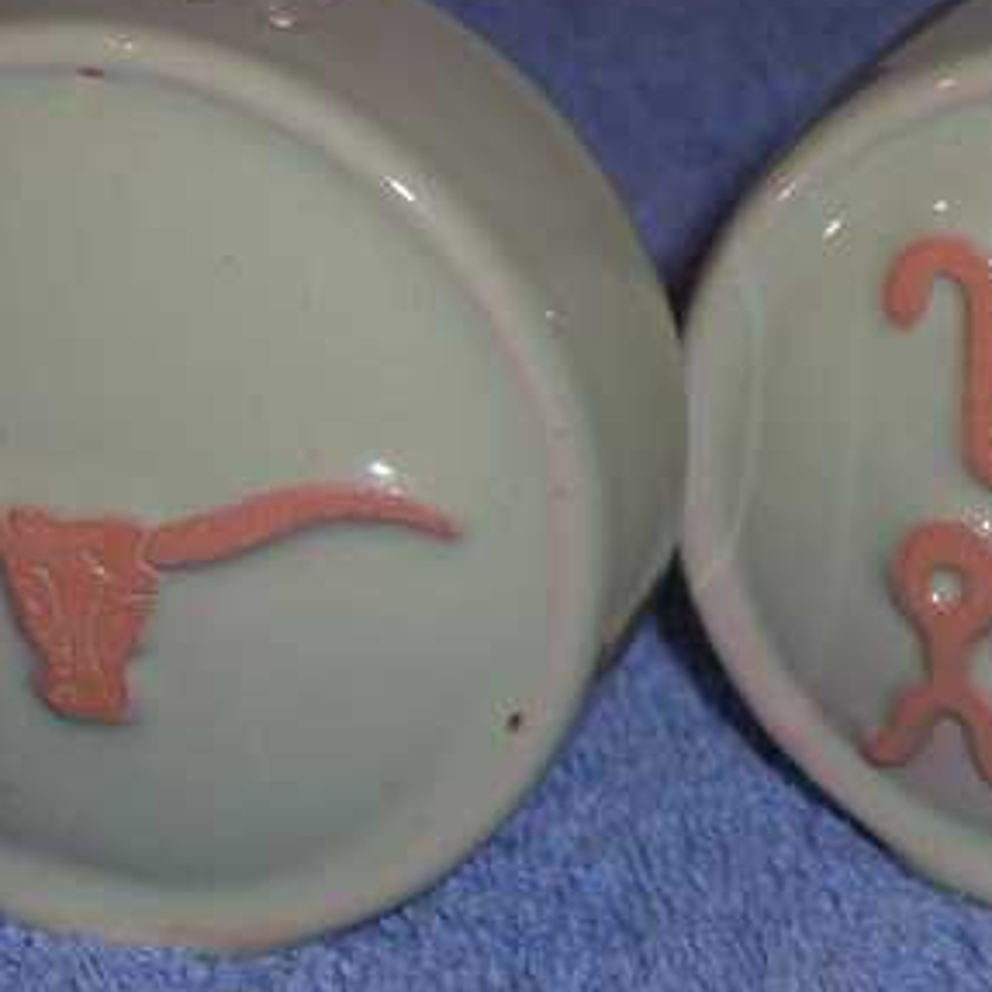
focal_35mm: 154
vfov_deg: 11.3
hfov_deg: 11.3
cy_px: 449
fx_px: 4993
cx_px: 601
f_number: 8.6
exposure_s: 1/30
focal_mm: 16.3
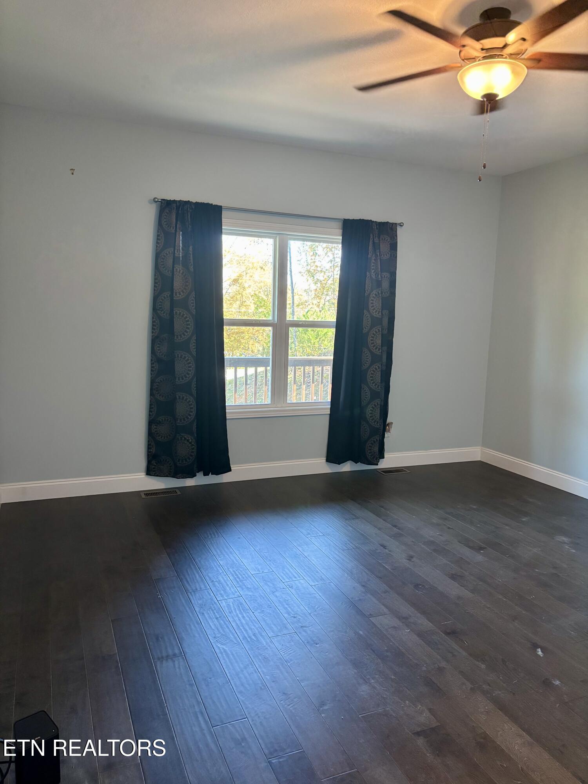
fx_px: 589
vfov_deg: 67.3
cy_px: 392
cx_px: 294
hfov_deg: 53.1
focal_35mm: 26
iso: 250
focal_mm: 5.96
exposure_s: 1/60
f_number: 1.6
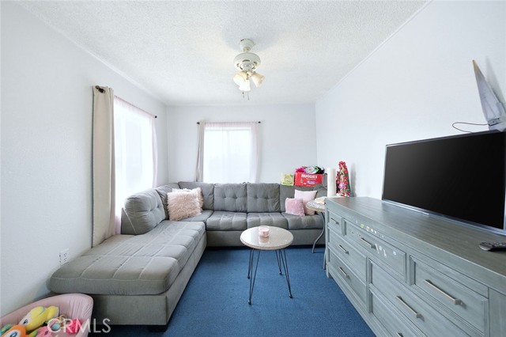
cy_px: 168
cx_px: 253
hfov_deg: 112.6
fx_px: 169
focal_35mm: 12
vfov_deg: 89.9
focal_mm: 12
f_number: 4.5
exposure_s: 1/400
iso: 1600
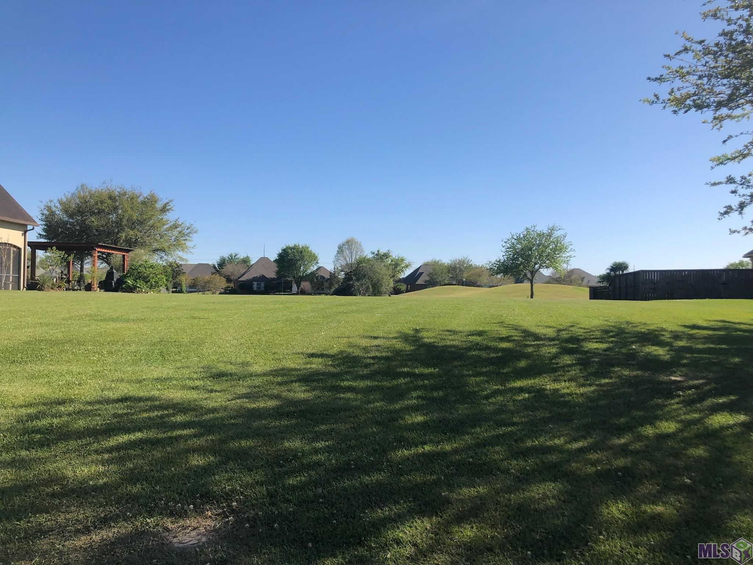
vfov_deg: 49.7
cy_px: 282
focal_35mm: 28
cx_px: 376
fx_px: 609
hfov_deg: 63.4
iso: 20
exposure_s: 1/2183
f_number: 1.8
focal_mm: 4
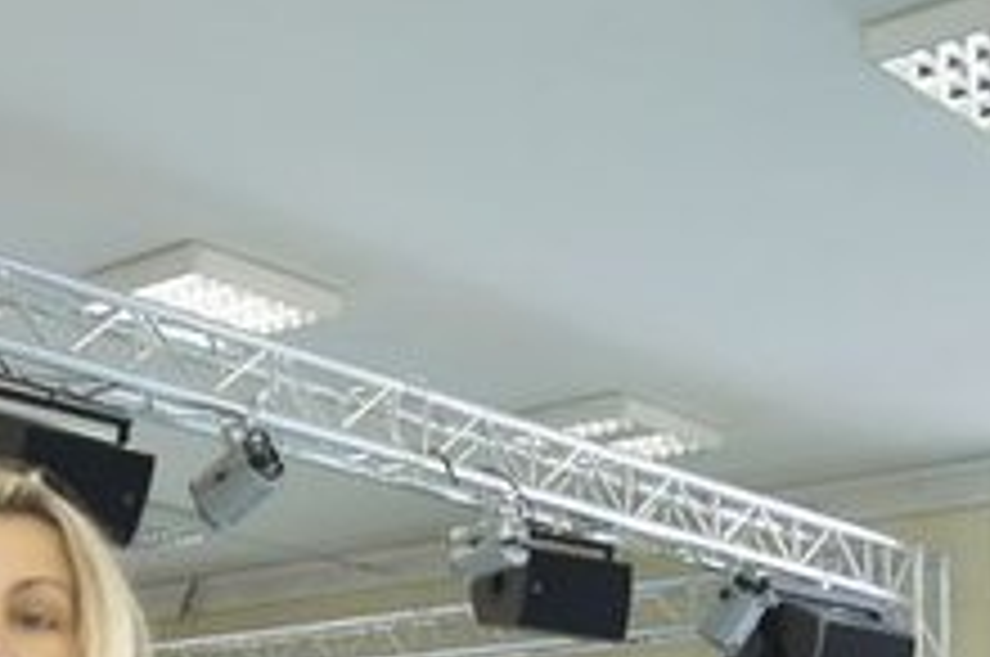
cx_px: 234
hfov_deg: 26.5
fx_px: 2073
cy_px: 742
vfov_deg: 17.3
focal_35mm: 75
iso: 400
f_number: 3.2
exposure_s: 1/60
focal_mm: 17
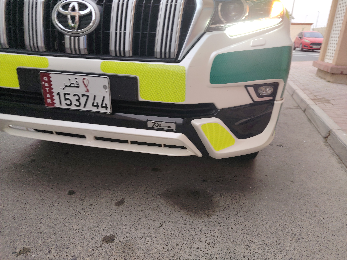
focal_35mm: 24
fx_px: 241
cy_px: 130
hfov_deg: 71.6
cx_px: 174
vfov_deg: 56.8
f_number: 1.75
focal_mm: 5.25
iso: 89
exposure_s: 1/33.3
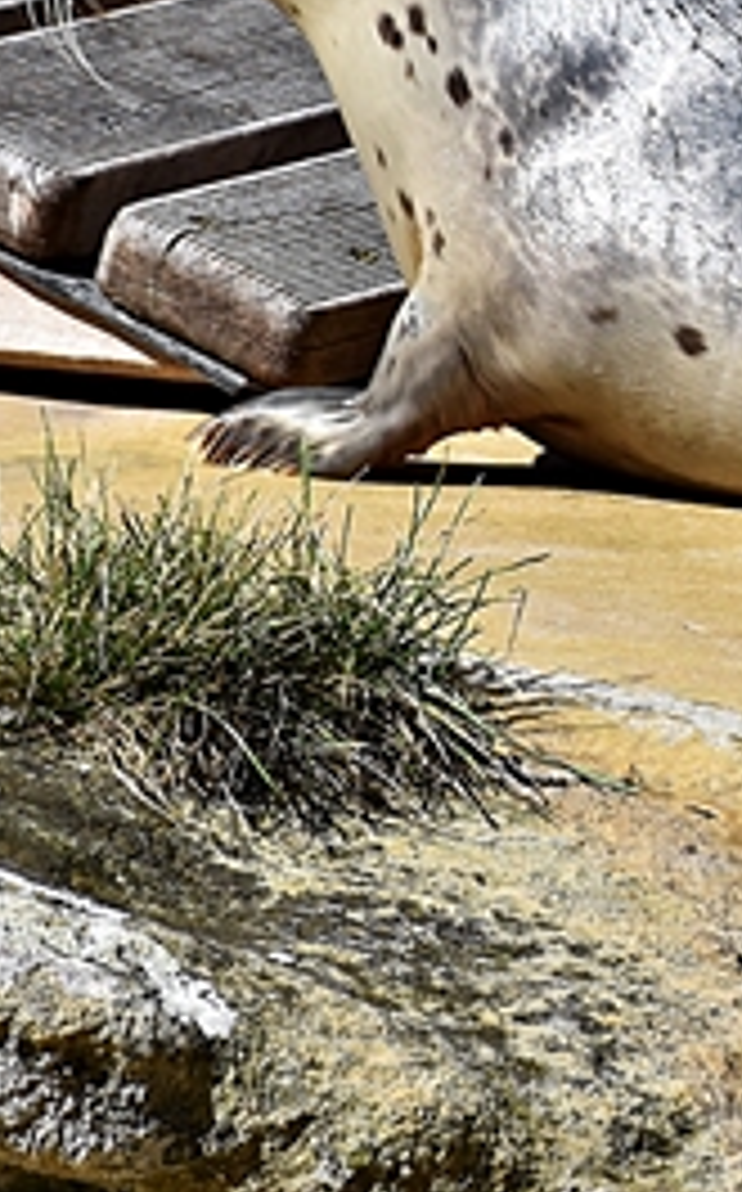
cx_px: 917
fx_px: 26863
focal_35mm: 828
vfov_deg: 2.5
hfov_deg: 1.6
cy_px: 70
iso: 200
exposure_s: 1/800
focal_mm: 140
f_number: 7.1
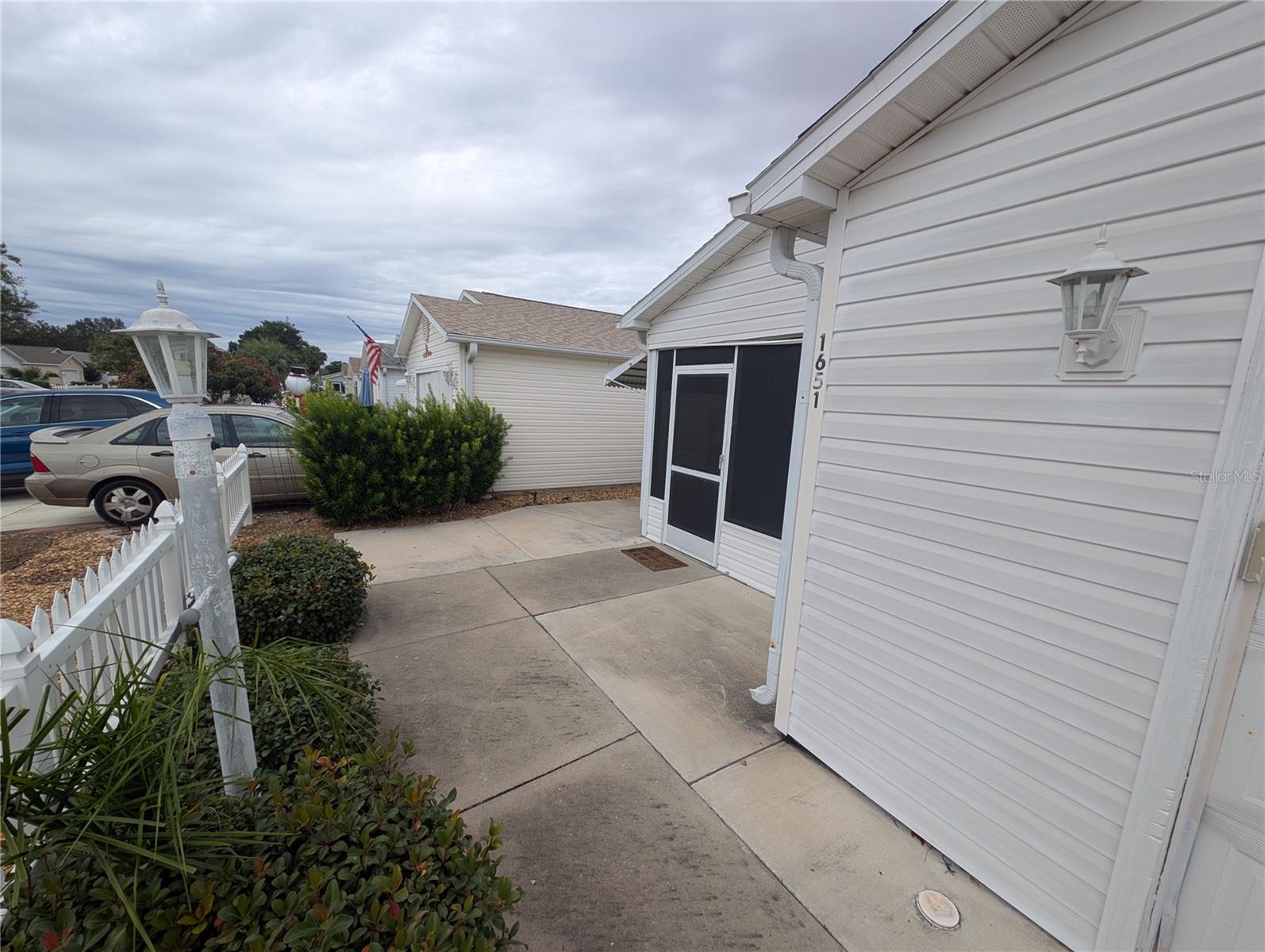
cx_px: 632
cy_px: 476
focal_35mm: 12
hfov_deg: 110.5
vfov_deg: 94.6
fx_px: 439
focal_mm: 2.23
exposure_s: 1/1410
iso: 42
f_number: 1.95
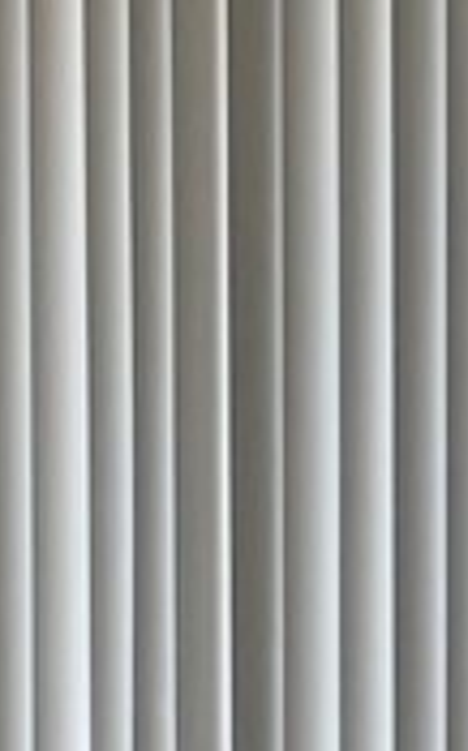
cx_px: 983
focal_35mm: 252
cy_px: 682
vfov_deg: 8.3
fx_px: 5155
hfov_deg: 5.1
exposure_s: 1/121
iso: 40
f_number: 1.6
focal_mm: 4.2
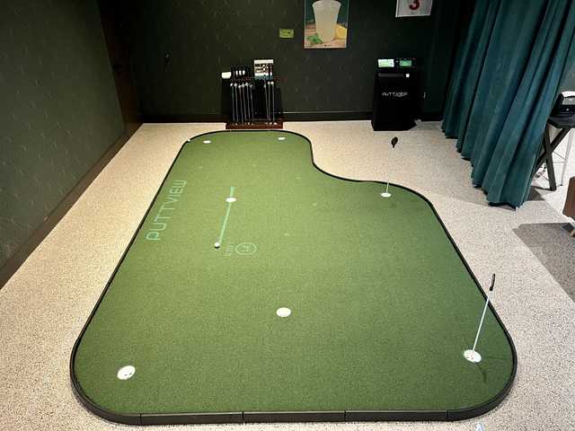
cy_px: 216
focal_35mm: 26
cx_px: 288
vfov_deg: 53.1
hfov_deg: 67.3
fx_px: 432
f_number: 1.5
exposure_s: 1/40
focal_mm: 5.7
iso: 400
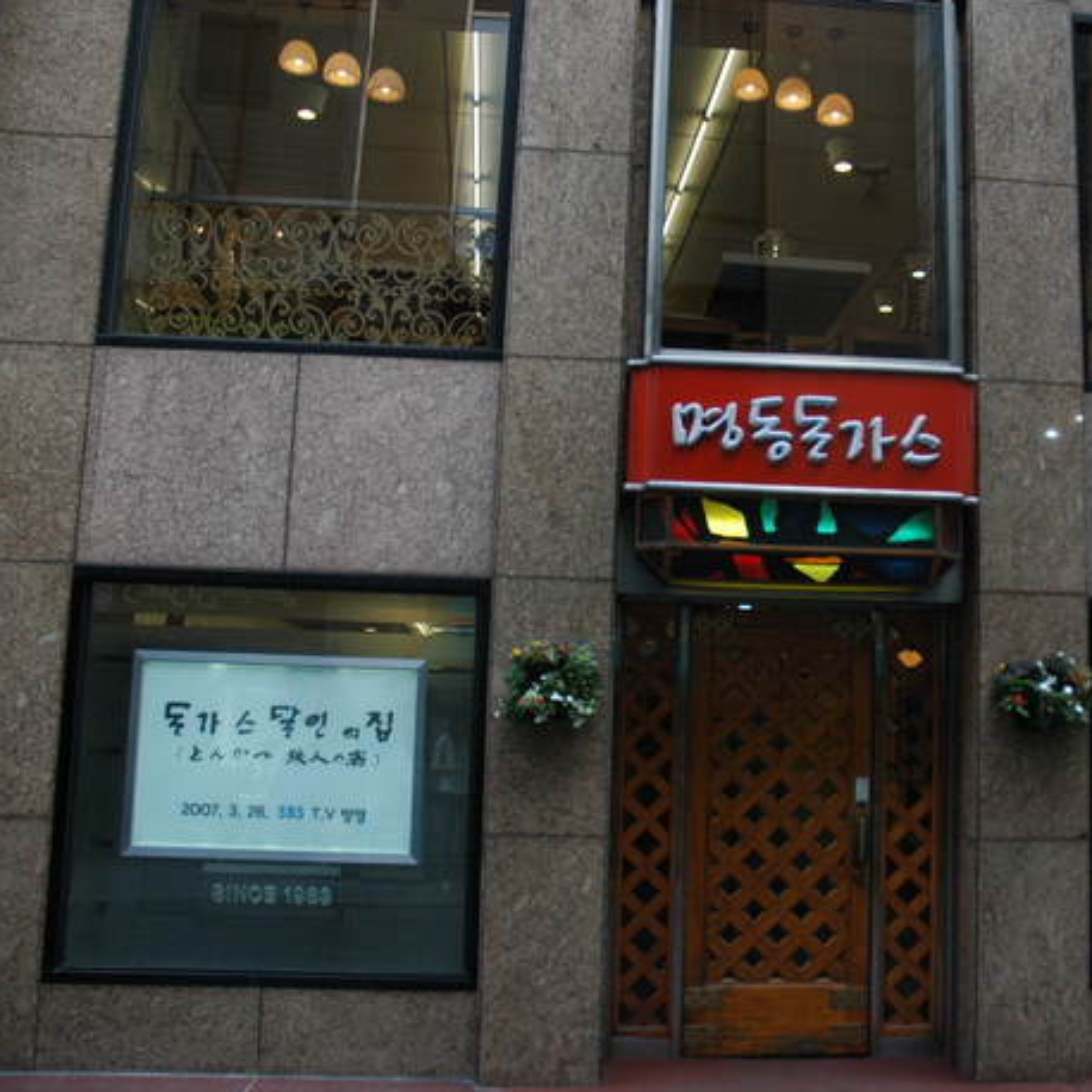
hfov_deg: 46.1
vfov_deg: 47.2
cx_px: 774
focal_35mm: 35
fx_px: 1249
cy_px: 547
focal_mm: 18
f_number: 4
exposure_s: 1/400
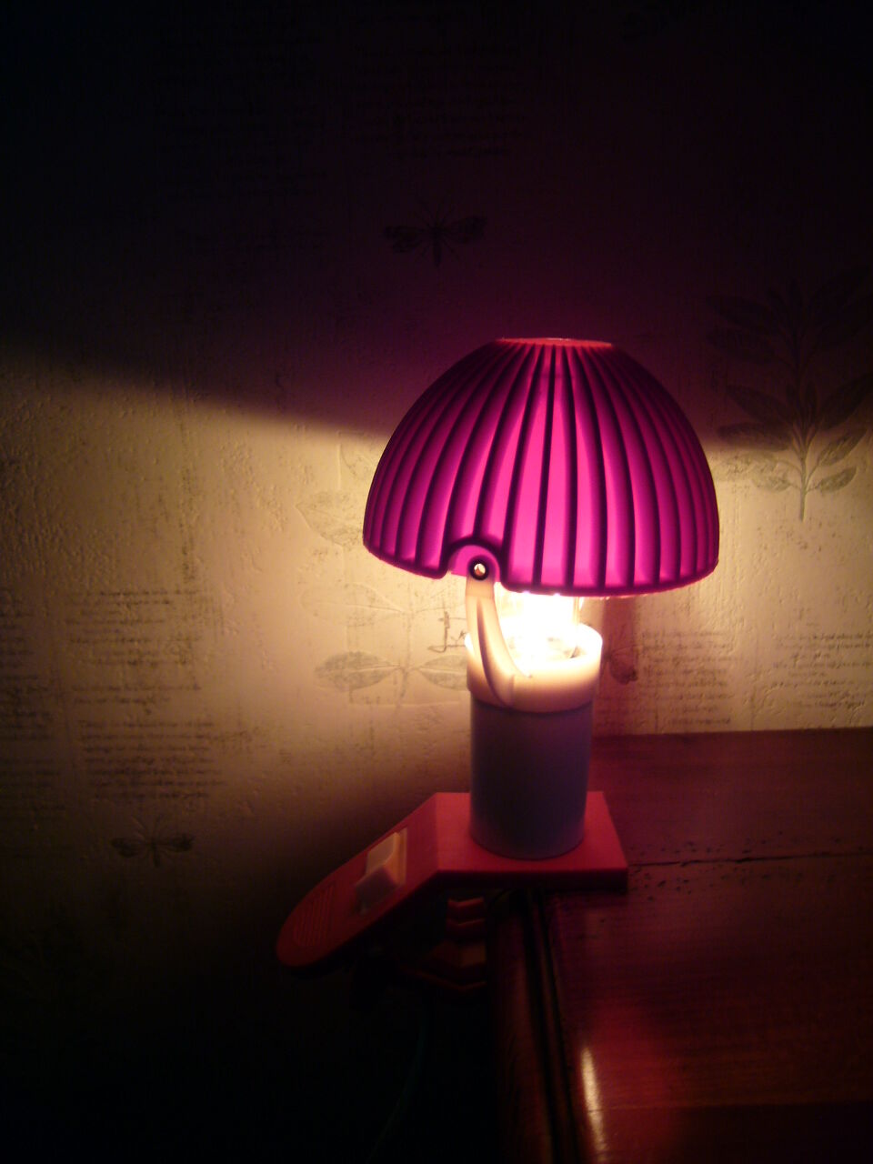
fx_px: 942
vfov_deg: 63.4
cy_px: 582
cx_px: 436
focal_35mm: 28
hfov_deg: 49.7
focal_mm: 4.6
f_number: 2.8
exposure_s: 1/40
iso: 100
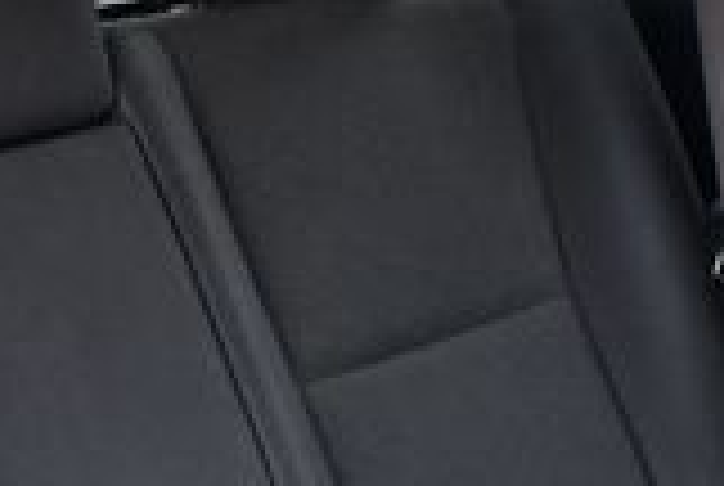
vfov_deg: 12.7
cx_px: 342
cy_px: 508
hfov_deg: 19.1
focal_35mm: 107
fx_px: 2156
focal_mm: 18
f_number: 6.3
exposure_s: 1/15
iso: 1400
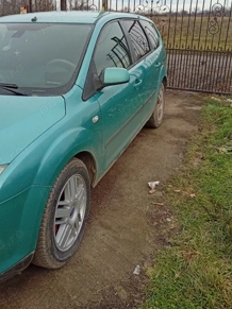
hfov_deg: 38.5
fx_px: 331
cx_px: 94
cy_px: 101
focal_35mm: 37
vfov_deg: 49.2
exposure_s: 1/476
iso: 50
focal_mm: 3.84
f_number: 1.8
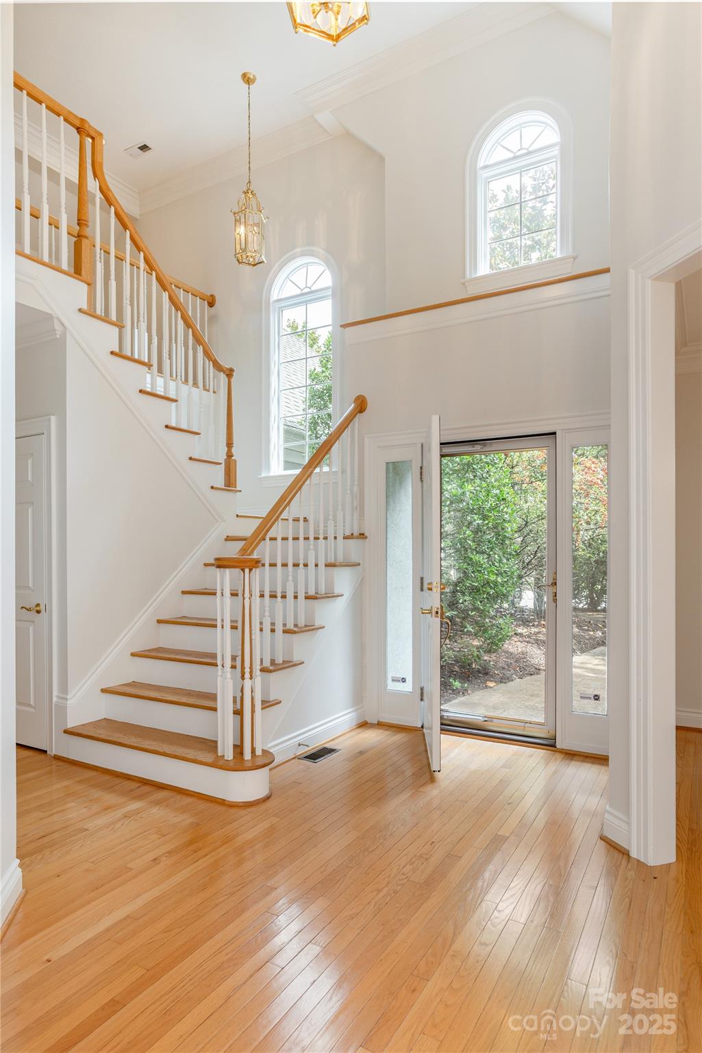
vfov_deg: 86.9
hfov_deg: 64.6
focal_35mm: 19
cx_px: 351
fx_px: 555
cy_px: 526
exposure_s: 1/40
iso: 320
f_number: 7.1
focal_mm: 19
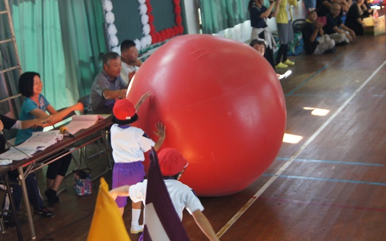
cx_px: 183
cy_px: 136
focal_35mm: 53
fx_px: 558
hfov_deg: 38.2
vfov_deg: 24.4
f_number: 4.5
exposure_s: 1/50
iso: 400
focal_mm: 28
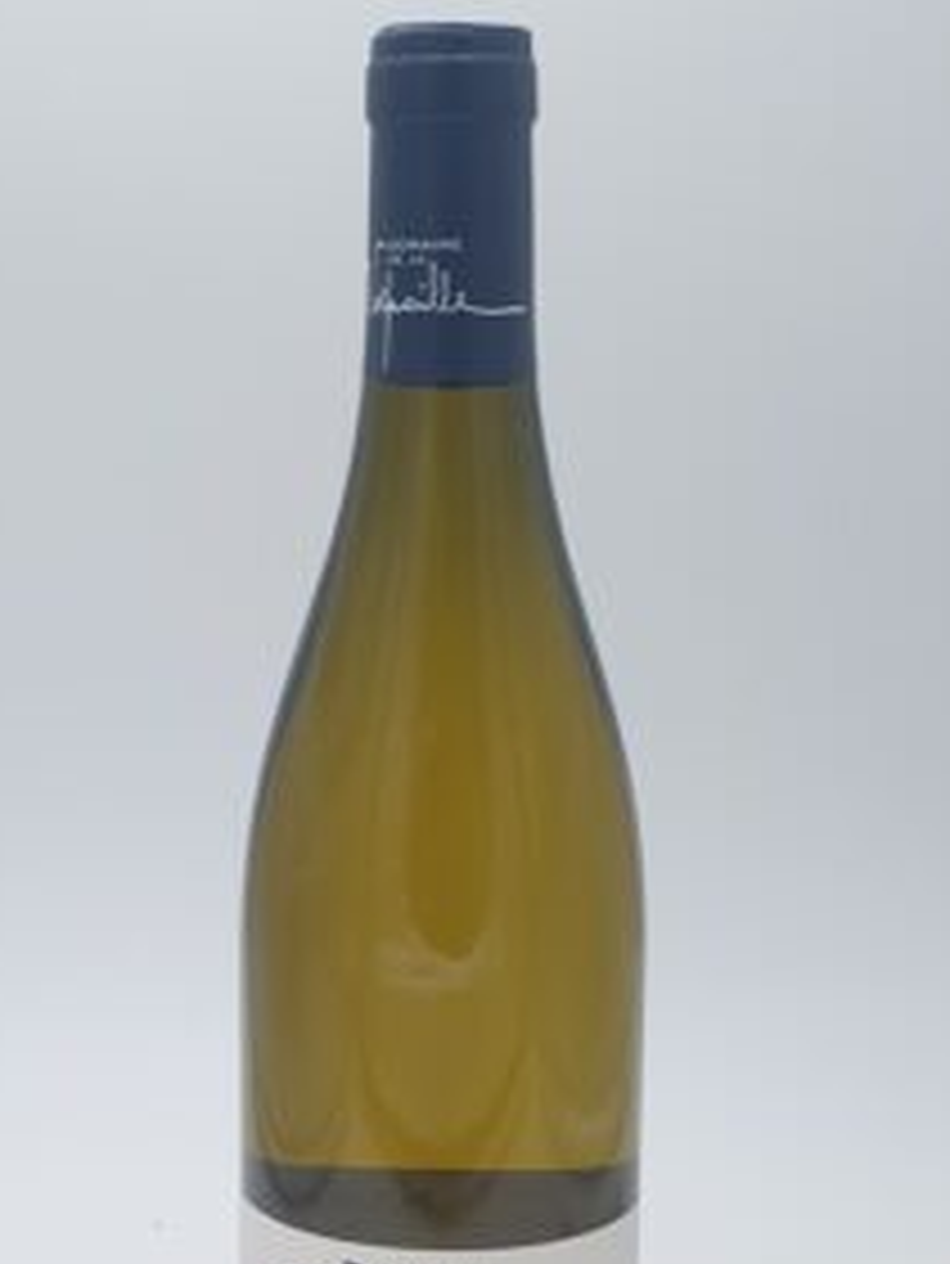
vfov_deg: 49.1
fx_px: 1353
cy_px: 859
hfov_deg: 38.6
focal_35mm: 37
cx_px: 392
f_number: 2.4
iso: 80
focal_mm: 4.3
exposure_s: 1/100
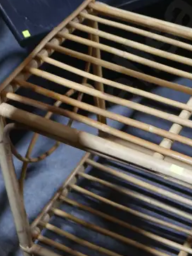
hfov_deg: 18.1
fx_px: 583
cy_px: -18
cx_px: 206
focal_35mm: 79
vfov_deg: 23.3
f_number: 3.5
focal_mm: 14
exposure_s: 1/60
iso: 500
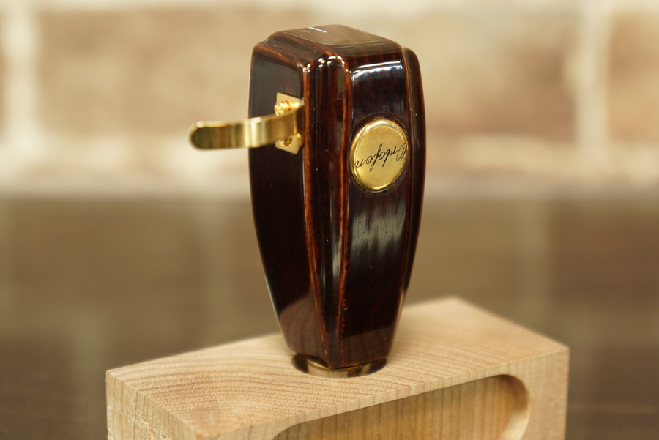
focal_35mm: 82
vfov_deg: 16.7
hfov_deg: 24.8
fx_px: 1502
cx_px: 330
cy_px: 220
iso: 200
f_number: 5.6
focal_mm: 55
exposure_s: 1/5
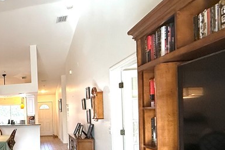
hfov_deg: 37.6
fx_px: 244
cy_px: 118
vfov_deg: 33.3
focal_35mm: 39
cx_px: -44
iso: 250
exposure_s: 1/120
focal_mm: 2.22
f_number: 2.2
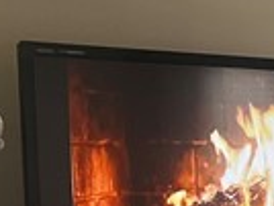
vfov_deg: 7.3
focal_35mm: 198
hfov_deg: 8.6
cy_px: 367
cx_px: 761
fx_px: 1570
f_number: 1.5
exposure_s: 1/60
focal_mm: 5.7
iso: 64
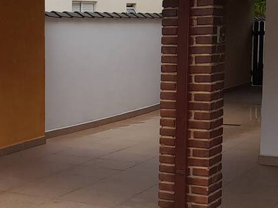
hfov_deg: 19.6
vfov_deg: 17.2
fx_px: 690
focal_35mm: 86
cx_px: -146
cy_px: 105
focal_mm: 4.6
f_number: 2
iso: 20
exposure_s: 1/353
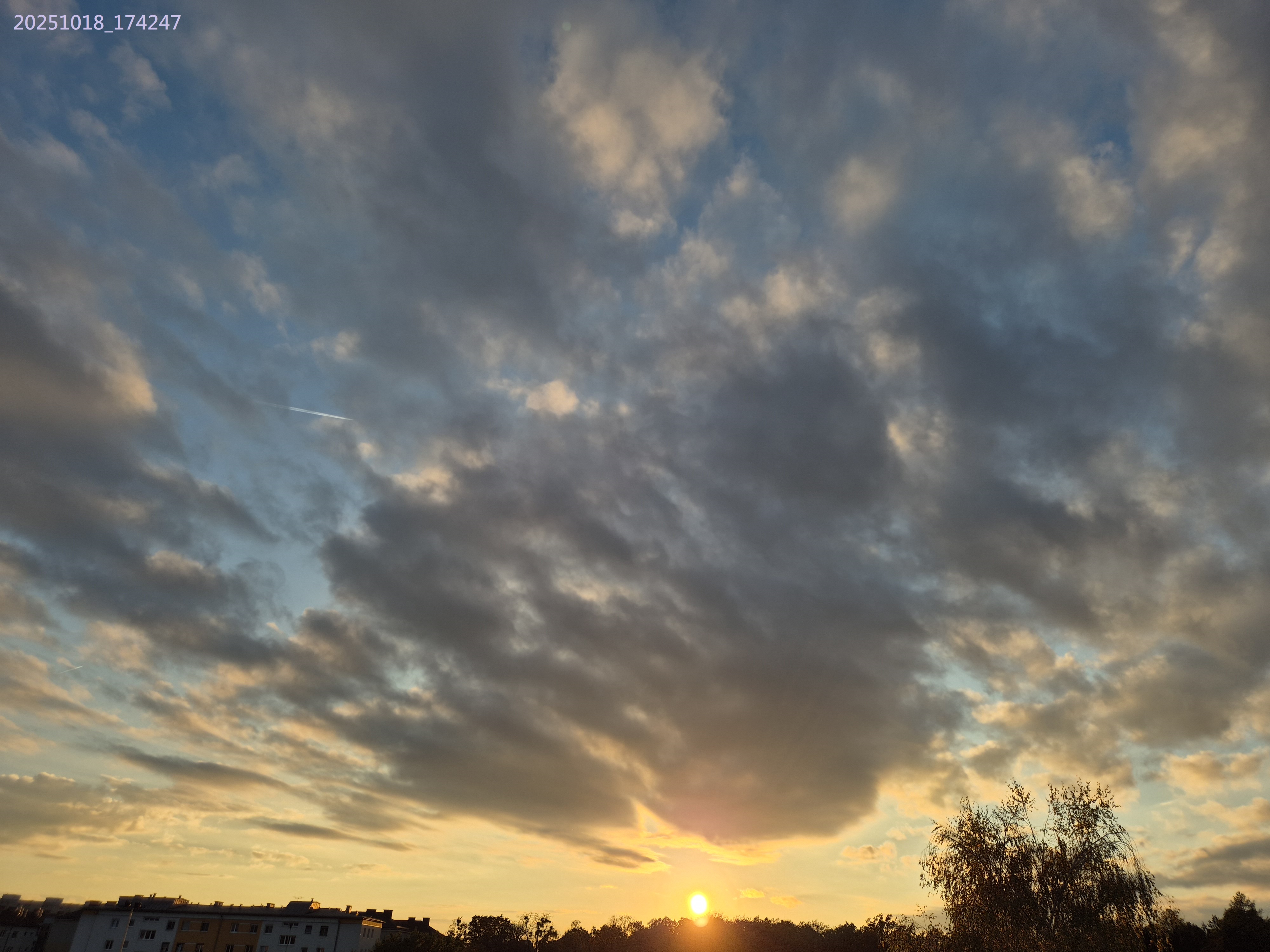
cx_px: 635
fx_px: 844
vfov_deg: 58.9
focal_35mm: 23
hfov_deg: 73.9
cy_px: 476
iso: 25
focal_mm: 5.4
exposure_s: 1/2036
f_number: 1.8
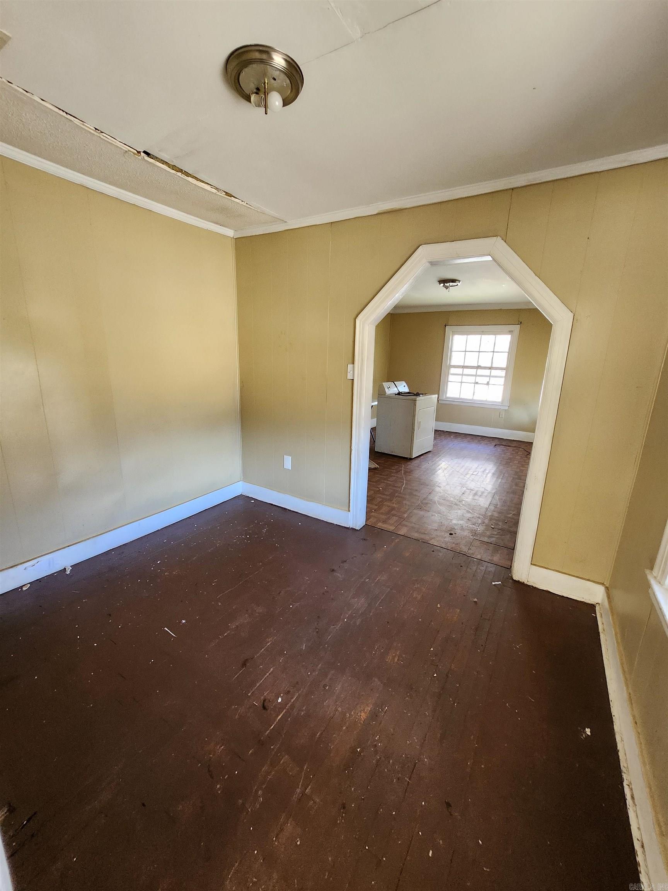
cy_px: 446
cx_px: 334
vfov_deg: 106.2
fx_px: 334
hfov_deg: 89.9
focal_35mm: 13
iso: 400
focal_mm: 1.74
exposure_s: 1/60
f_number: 2.2
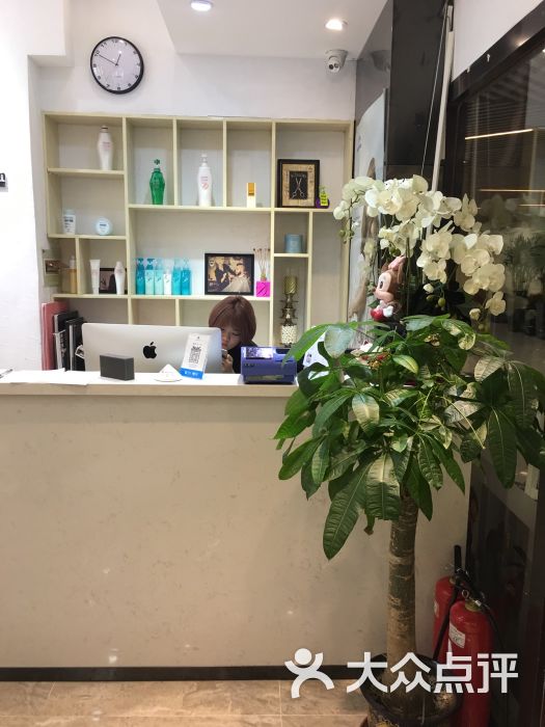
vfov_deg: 61.7
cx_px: 272
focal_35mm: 29
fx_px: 609
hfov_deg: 48.2
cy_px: 364
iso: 50
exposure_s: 1/17
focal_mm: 4.15
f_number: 2.2
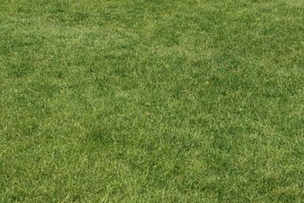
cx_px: 183
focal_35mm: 71
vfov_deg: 16.6
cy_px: -139
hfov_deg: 28.2
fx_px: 603
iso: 100
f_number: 11
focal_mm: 15.3
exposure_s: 1/40
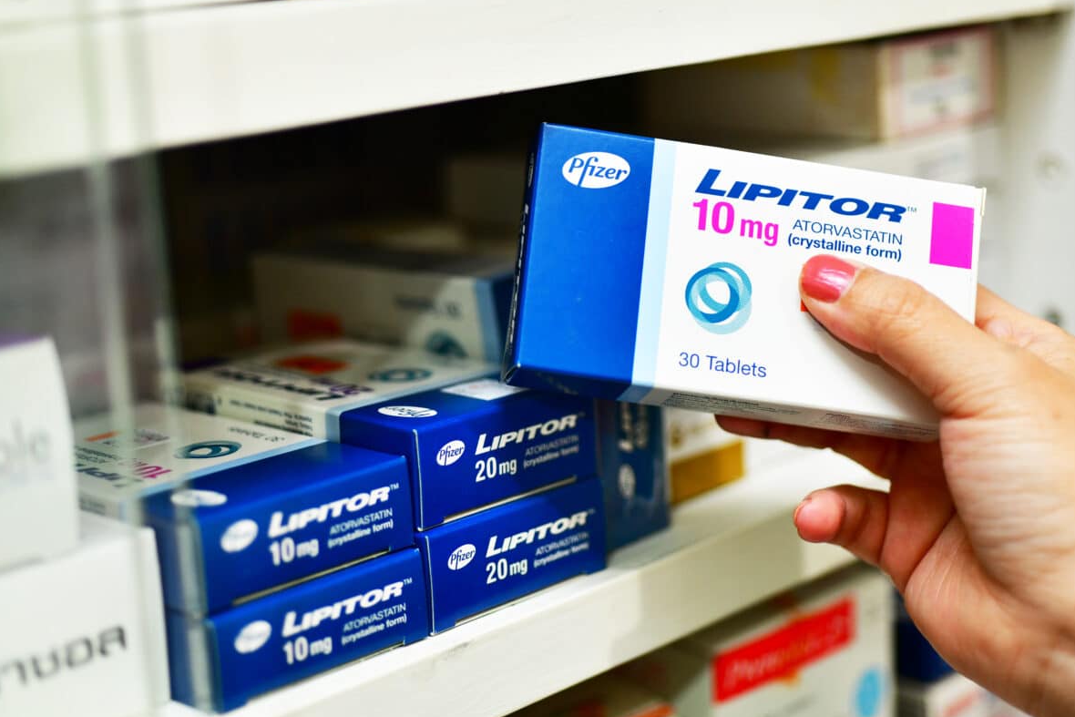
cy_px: 356
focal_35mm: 61
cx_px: 542
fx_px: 1822
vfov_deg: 22.3
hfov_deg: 32.9
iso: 800
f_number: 3.2
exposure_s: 1/60
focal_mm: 60
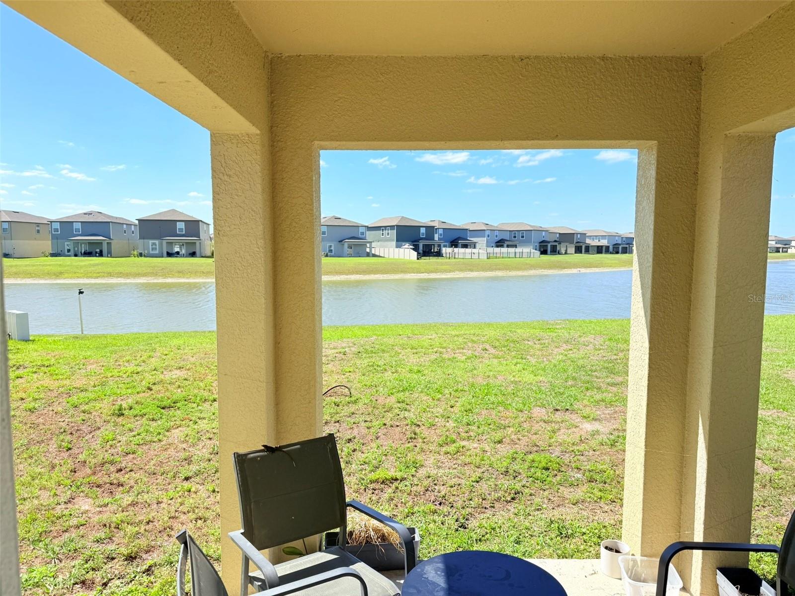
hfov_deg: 71.6
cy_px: 298
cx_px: 398
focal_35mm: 24
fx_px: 551
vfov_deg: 56.8
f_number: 1.78
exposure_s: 1/3953
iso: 80
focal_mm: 6.76
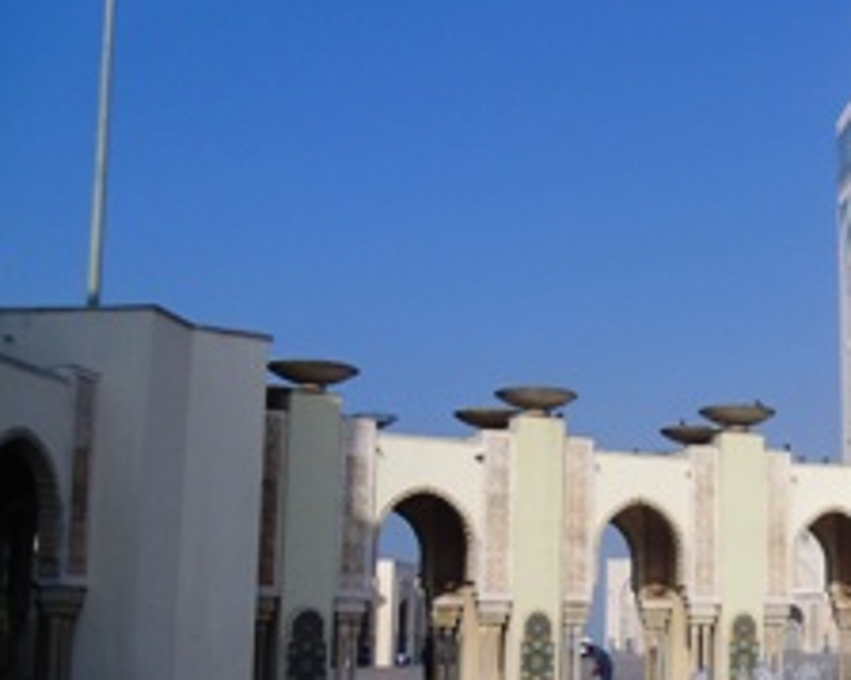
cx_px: 729
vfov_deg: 27.8
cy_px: 475
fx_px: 1359
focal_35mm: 54
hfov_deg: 33.3
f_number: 9.5
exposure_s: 1/224
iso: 80
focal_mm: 5.6
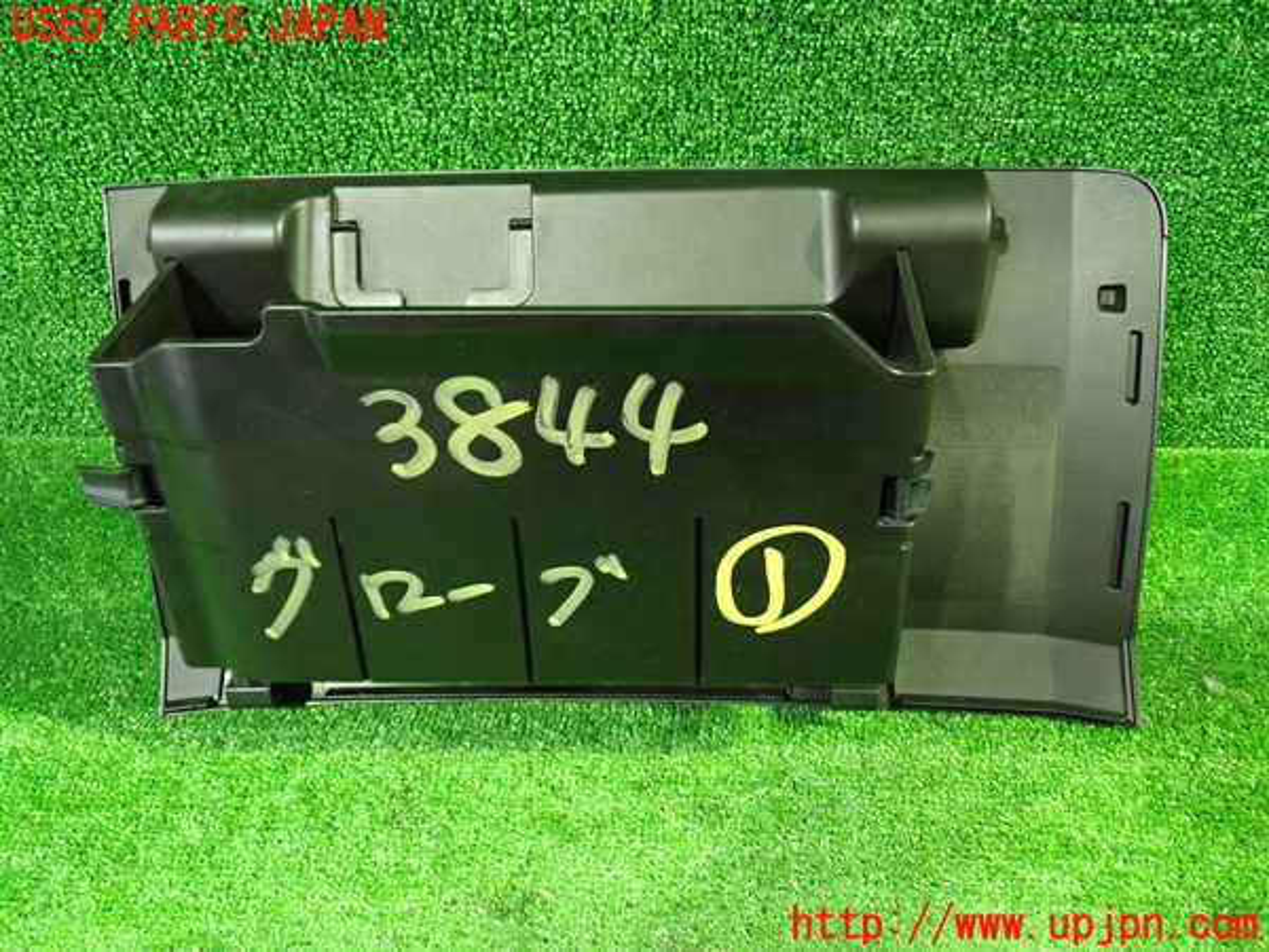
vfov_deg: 46.8
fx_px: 1100
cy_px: 476
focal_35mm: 30
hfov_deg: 60.0
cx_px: 634
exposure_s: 1/20
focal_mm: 5.4
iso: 800
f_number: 2.3
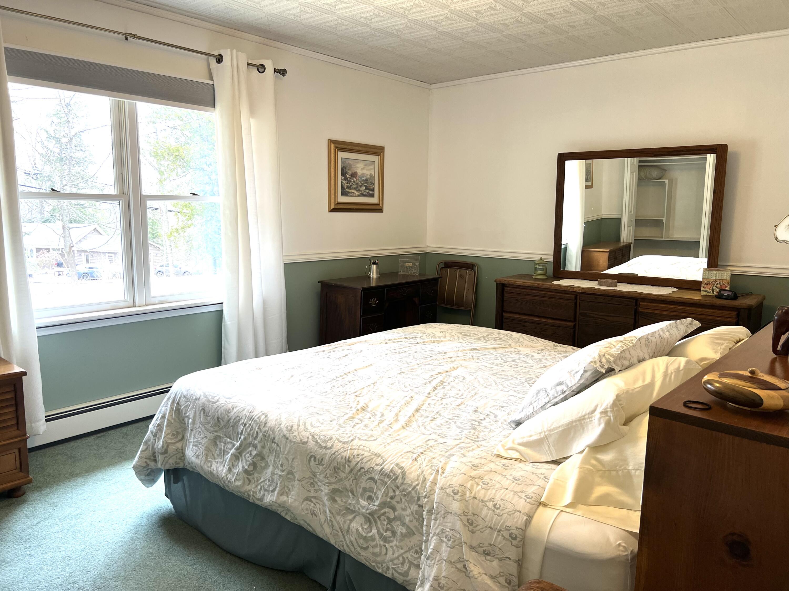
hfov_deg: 67.3
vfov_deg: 53.1
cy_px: 296
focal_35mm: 26
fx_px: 593
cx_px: 394
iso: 80
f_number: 1.5
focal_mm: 5.7
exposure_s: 1/120
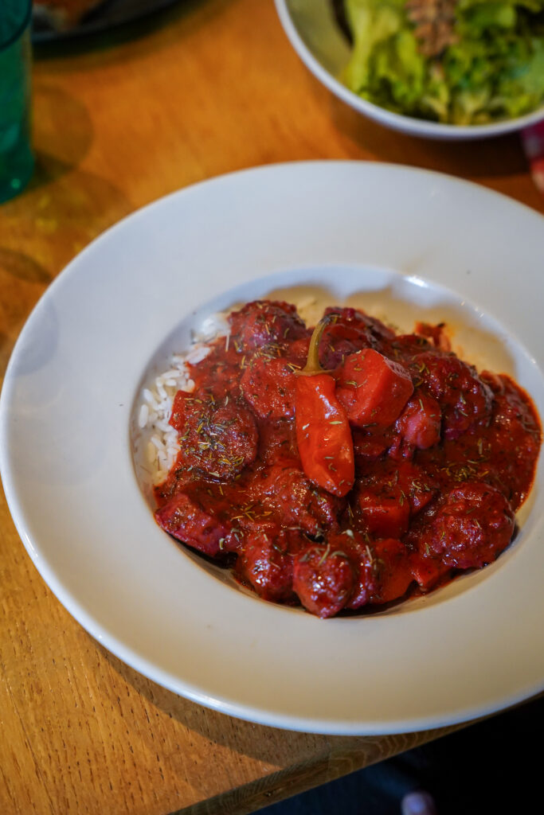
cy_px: 408
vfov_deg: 28.8
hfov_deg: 19.5
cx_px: 272
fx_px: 1586
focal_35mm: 70
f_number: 4
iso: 4000
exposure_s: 1/100
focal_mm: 70
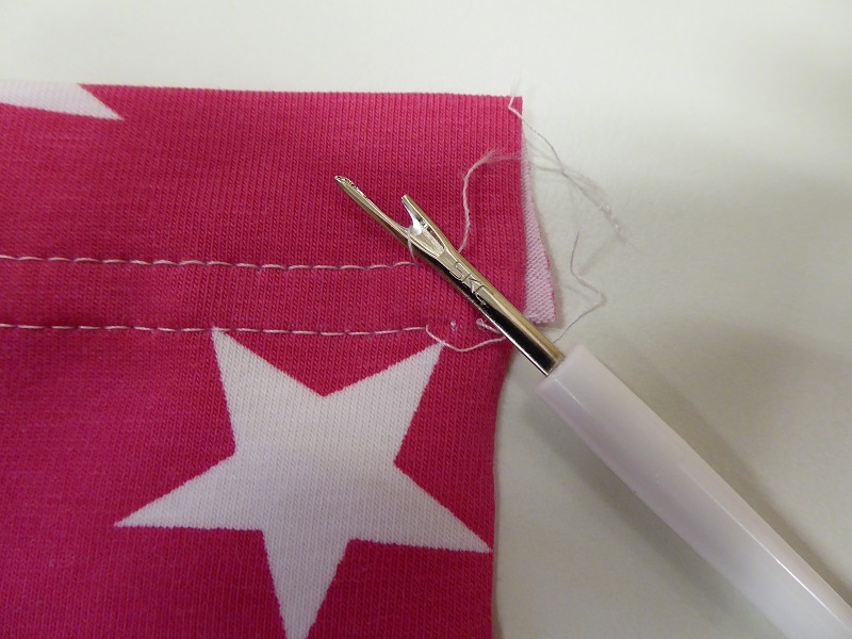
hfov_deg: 69.4
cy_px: 320
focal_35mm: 25
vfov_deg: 54.9
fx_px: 615
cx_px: 426
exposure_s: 1/25
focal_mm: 4.3
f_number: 3.3
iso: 400
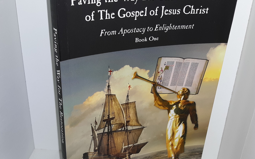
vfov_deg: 29.1
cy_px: 100
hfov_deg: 45.2
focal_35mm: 44
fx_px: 306
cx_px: 136
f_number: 1.7
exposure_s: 1/120
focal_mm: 3.7
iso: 40
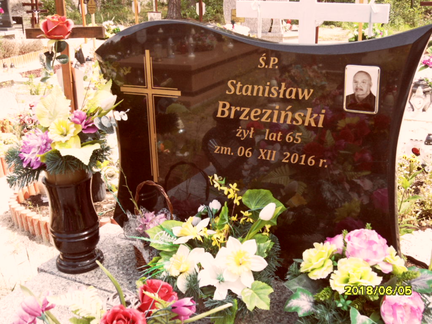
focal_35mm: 40
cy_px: 162
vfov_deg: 36.0
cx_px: 216
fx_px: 499
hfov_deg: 46.8
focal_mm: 6.5
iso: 80
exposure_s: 1/250
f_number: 3.6
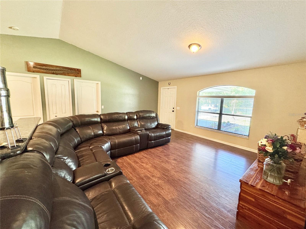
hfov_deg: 102.1
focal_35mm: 14
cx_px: 153
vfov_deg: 85.7
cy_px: 114
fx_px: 124
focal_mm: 2.22
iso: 250
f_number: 2.2
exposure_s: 1/60
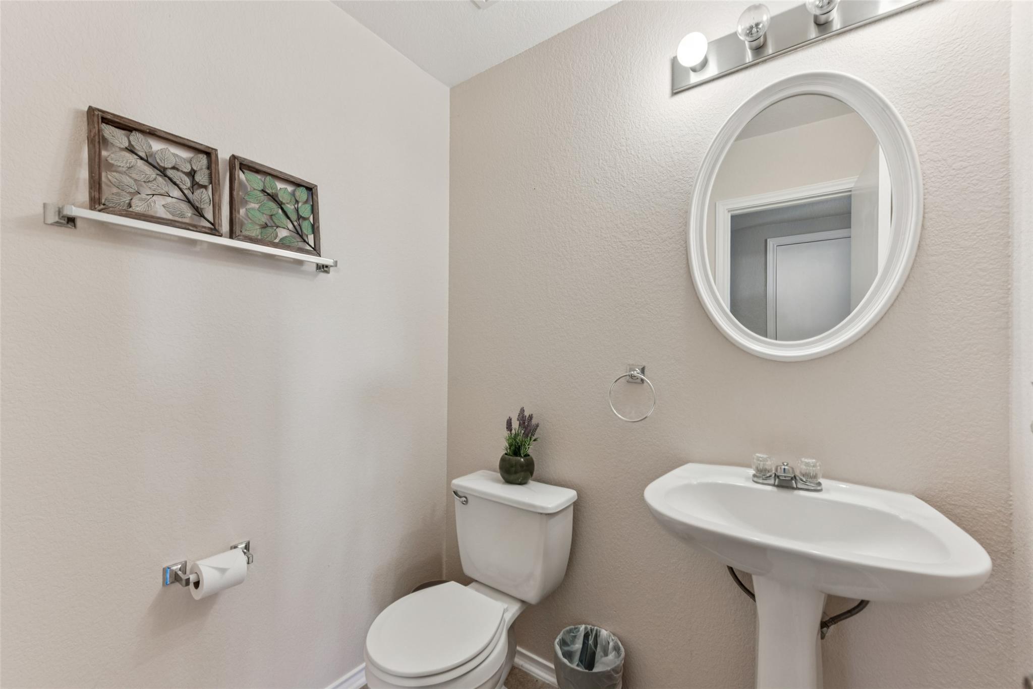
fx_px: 430
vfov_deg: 77.3
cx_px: 516
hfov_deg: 100.4
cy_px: 344
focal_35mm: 15
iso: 250
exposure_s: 1/8
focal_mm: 15
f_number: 8
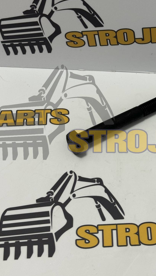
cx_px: 129
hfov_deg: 16.6
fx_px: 529
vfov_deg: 29.3
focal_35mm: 72
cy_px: 113
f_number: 1.78
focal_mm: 6.86
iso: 100
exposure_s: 1/50
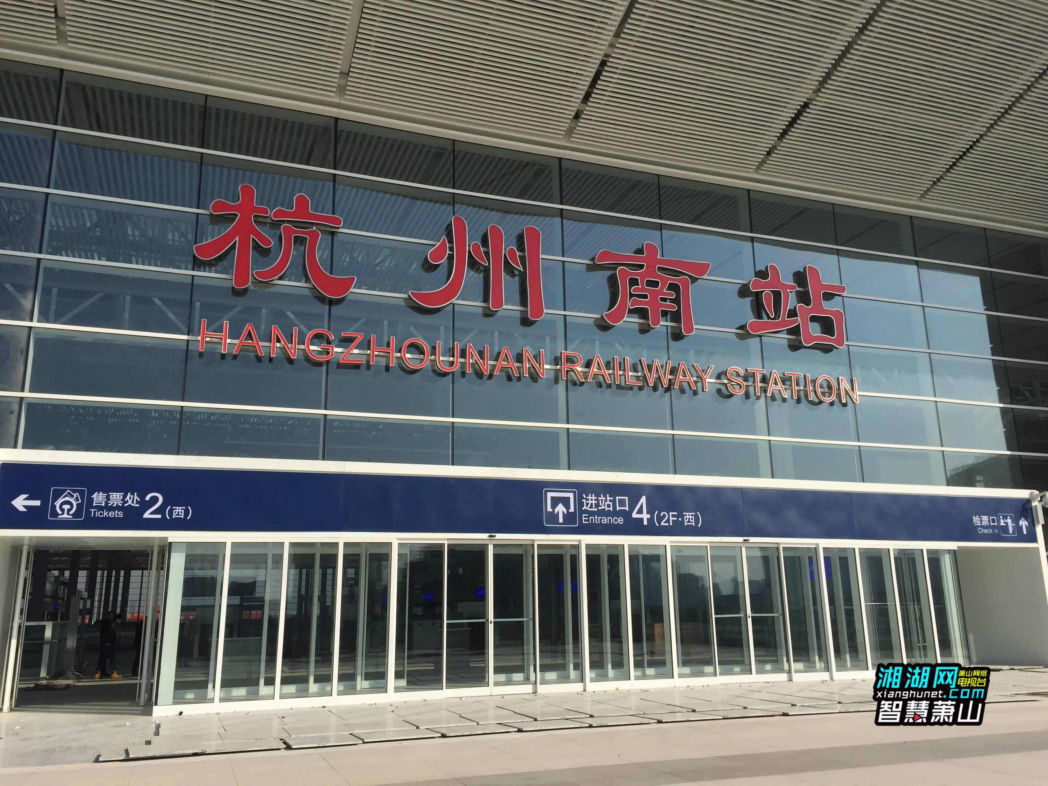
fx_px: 878
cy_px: 393
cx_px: 524
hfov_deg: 61.7
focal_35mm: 29
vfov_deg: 48.2
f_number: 2.2
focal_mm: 4.15
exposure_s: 1/2825
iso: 32
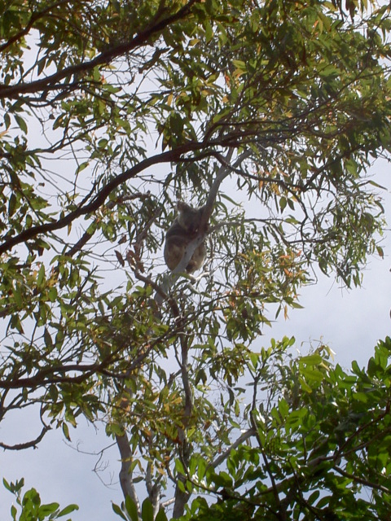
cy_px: 260
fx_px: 1536
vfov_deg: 19.3
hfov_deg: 14.5
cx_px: 196
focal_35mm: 102
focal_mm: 16.8
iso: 50
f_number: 8.3
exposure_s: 1/200
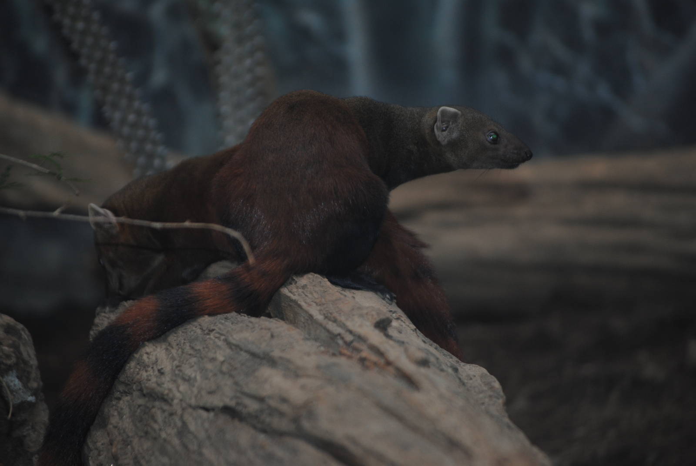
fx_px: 4645
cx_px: 348
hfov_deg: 8.6
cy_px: 233
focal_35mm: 240
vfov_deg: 5.7
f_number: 5.3
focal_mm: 160
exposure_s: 1/60
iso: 200
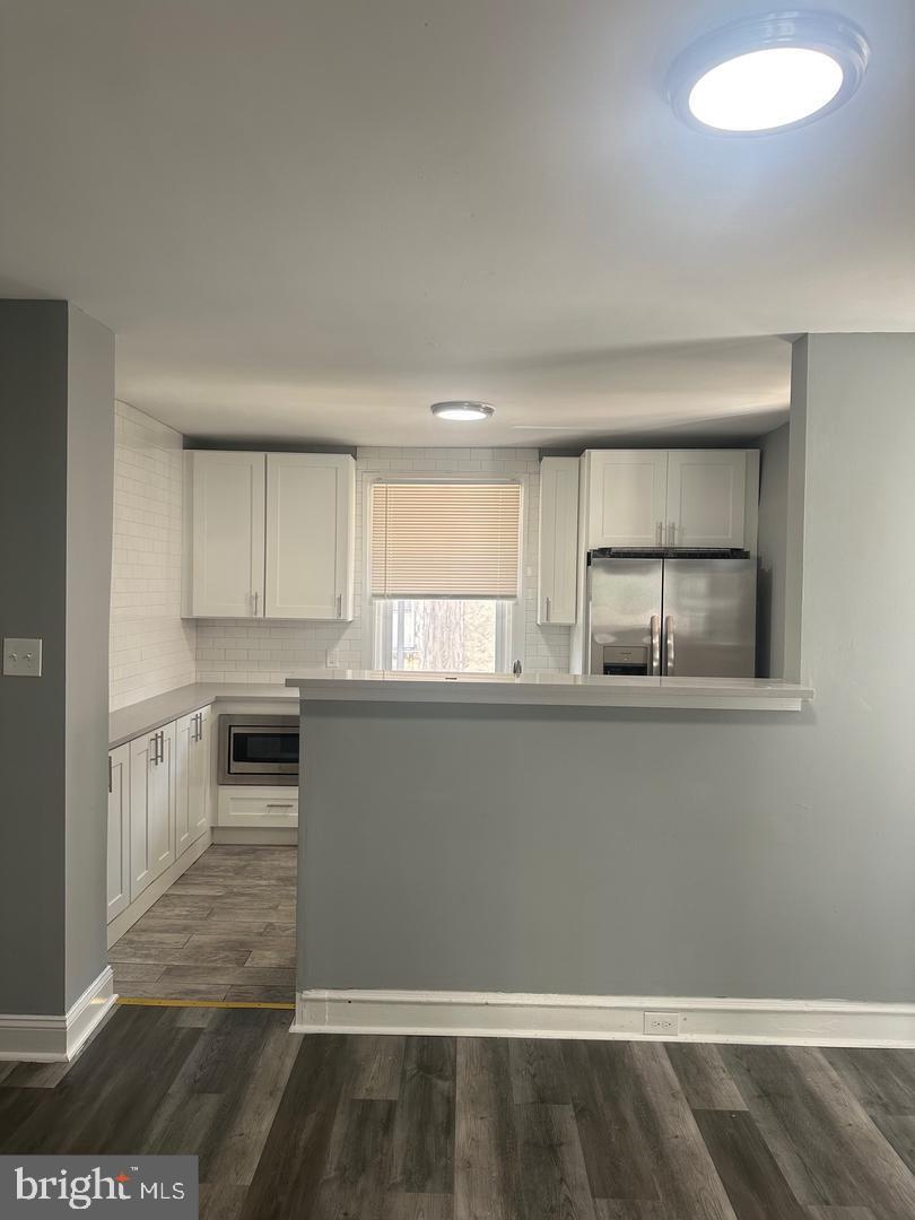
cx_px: 458
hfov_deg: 56.8
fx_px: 846
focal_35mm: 24
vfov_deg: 71.6
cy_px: 610
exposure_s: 1/120
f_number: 1.78
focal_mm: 6.86
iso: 125
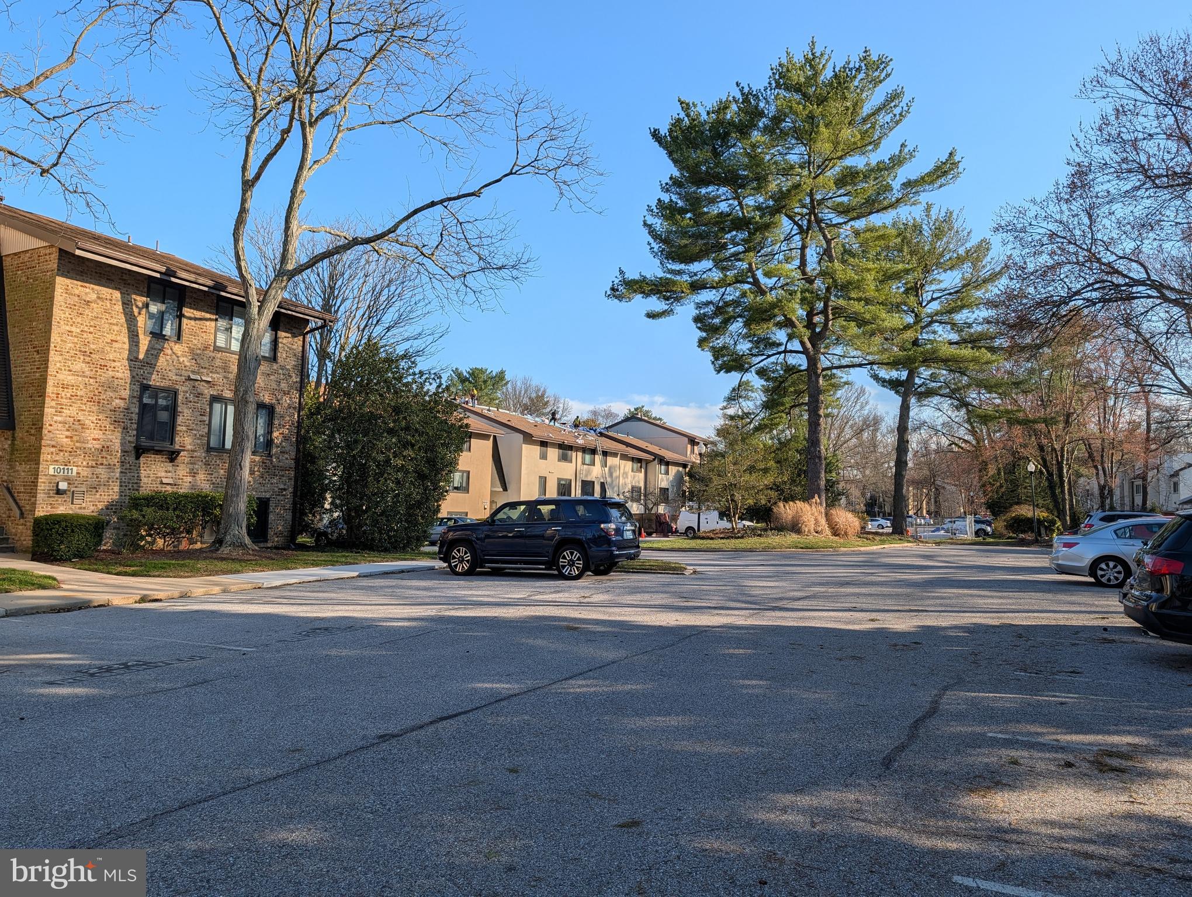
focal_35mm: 24
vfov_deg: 56.9
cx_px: 596
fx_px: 828
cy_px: 448
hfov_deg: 71.5
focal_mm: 6.9
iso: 20
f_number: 1.68
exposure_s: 1/7194
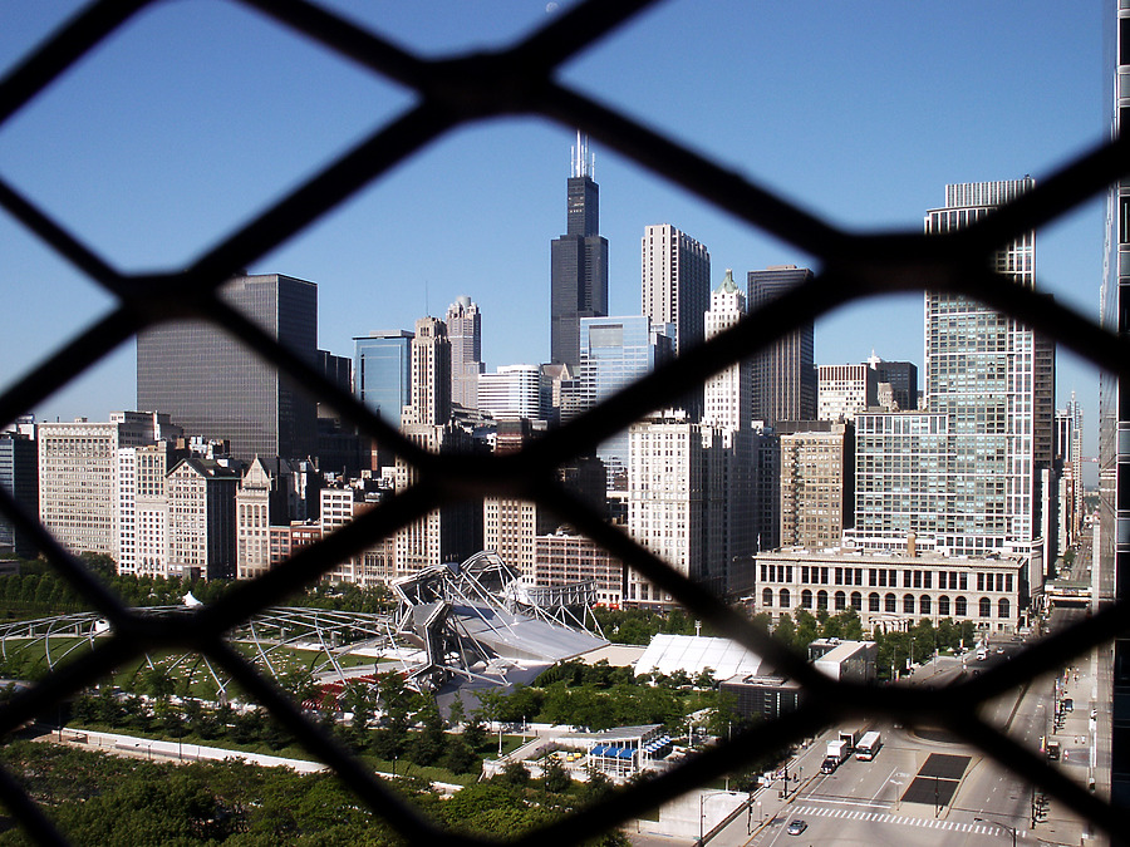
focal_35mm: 35
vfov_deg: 40.7
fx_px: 1143
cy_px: 424
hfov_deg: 52.6
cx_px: 565
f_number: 6.7
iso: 64
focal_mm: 7.18
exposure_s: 1/350
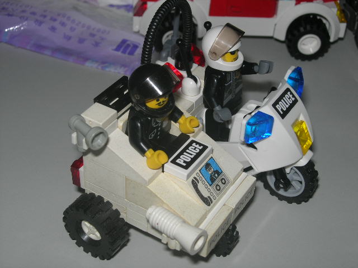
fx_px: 631
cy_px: 134
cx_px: 179
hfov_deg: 31.7
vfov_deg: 24.0
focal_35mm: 61
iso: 64
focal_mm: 12.7
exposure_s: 1/60.1
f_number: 5.9
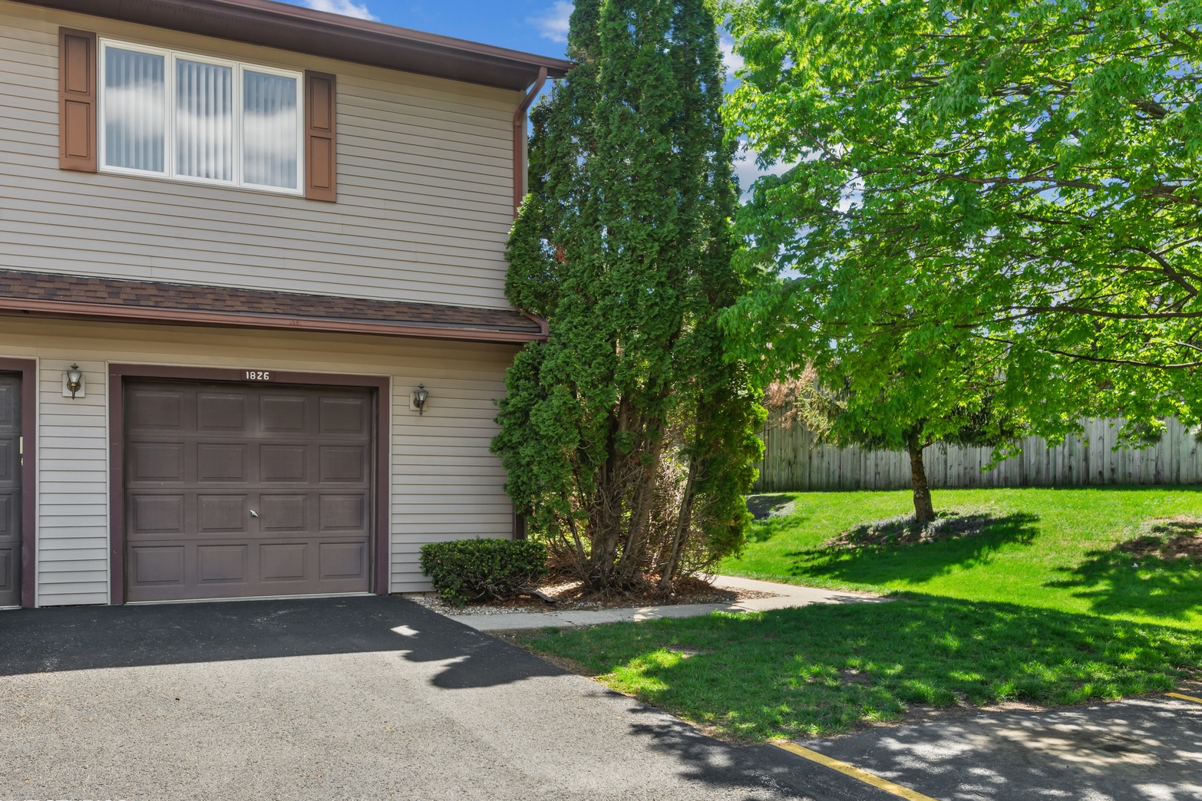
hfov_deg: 60.3
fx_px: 1035
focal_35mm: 31
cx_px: 595
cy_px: 405
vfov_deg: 42.3
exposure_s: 1/60
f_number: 10
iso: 200
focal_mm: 30
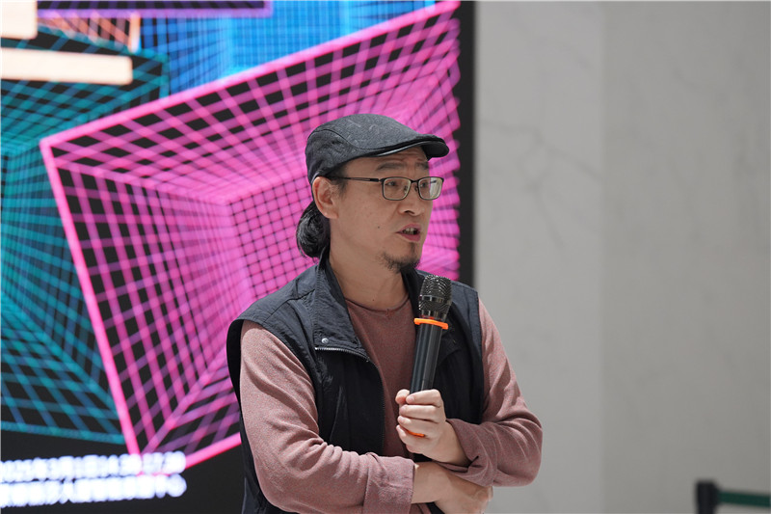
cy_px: 257
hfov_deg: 15.3
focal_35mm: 134
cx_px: 386
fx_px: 2869
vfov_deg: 10.2
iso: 3200
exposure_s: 1/160
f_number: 4
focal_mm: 134
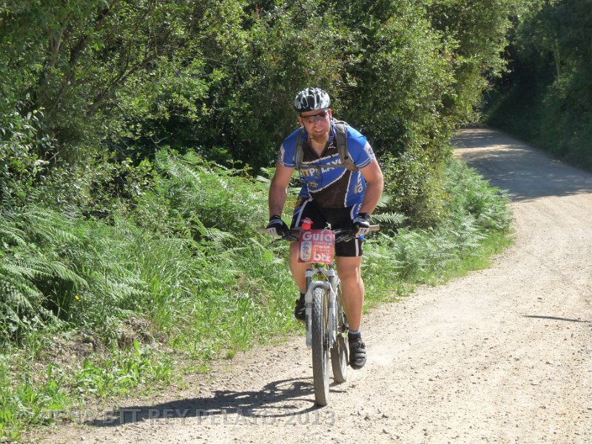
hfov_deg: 18.7
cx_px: 296
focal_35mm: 105
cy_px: 222
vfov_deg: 14.1
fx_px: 1796
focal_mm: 18.7
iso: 160
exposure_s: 1/320
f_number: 5.6
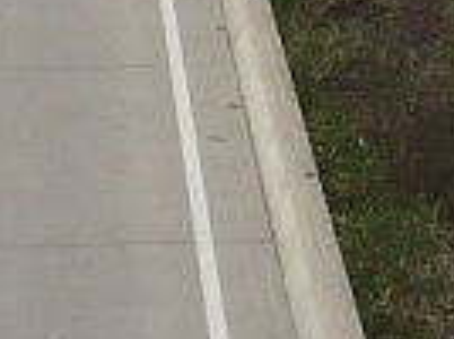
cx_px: 98
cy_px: -458
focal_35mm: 201
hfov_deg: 9.8
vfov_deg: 7.0
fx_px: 2631
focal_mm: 5.8
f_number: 8
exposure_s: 1/320
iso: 100
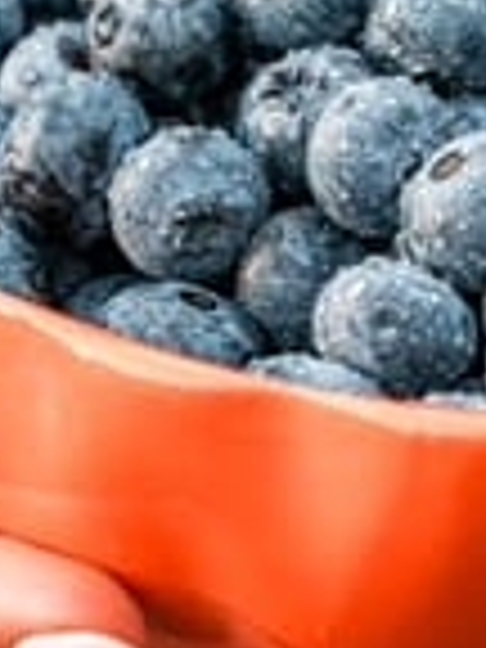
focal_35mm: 541
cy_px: 158
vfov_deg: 3.7
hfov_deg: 2.7
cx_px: 702
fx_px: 10127
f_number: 5.6
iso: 400
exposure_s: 1/200
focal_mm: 135
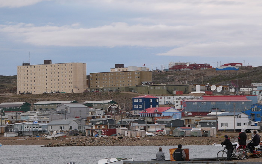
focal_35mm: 162
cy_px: 77
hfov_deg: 12.9
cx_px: 138
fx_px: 1157
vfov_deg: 8.1
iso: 50
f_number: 3.7
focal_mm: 22.2
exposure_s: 1/125
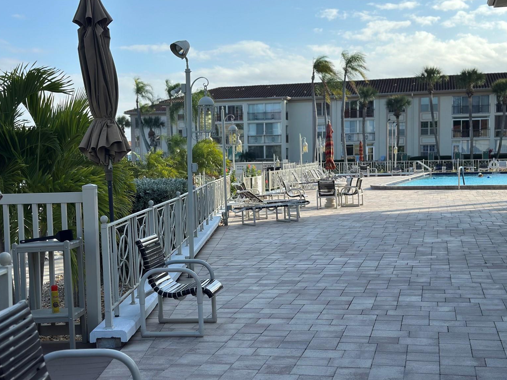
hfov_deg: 38.2
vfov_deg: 29.1
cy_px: 194
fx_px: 732
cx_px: 244
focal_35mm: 50
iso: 100
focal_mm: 6.86
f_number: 1.78
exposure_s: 1/3257
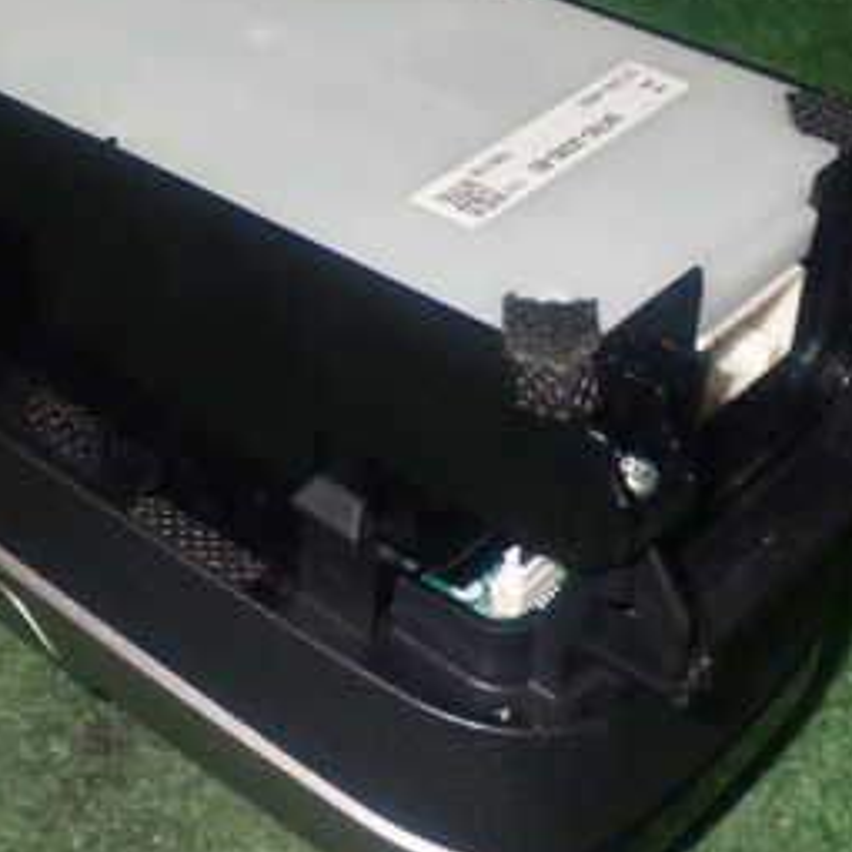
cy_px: 301
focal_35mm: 79
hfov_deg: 21.6
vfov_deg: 21.9
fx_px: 2200
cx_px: 167
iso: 800
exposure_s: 1/40
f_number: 8
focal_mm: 6.83
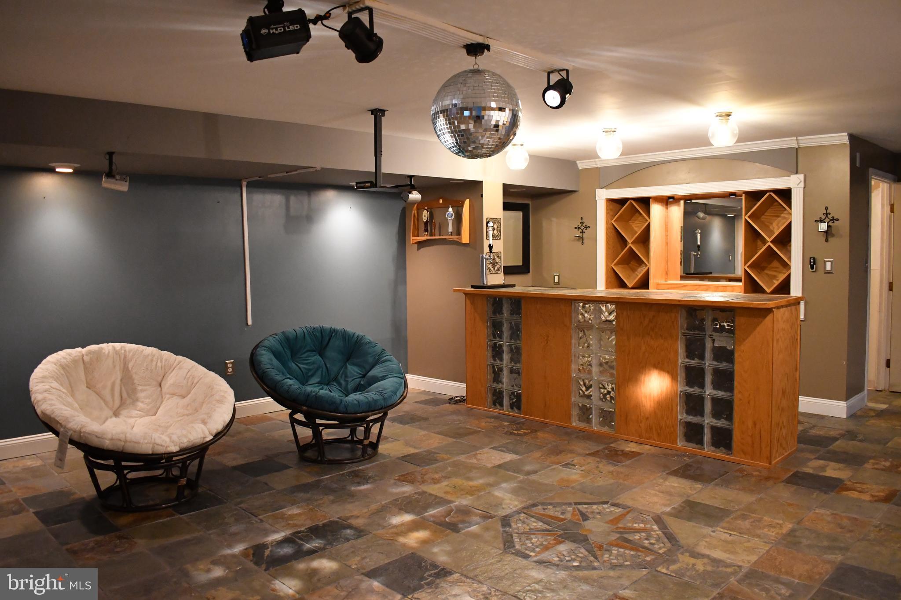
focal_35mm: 27
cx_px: 450
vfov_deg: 47.9
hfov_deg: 67.4
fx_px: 676
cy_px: 300
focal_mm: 18
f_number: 3.5
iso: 4000
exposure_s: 1/100
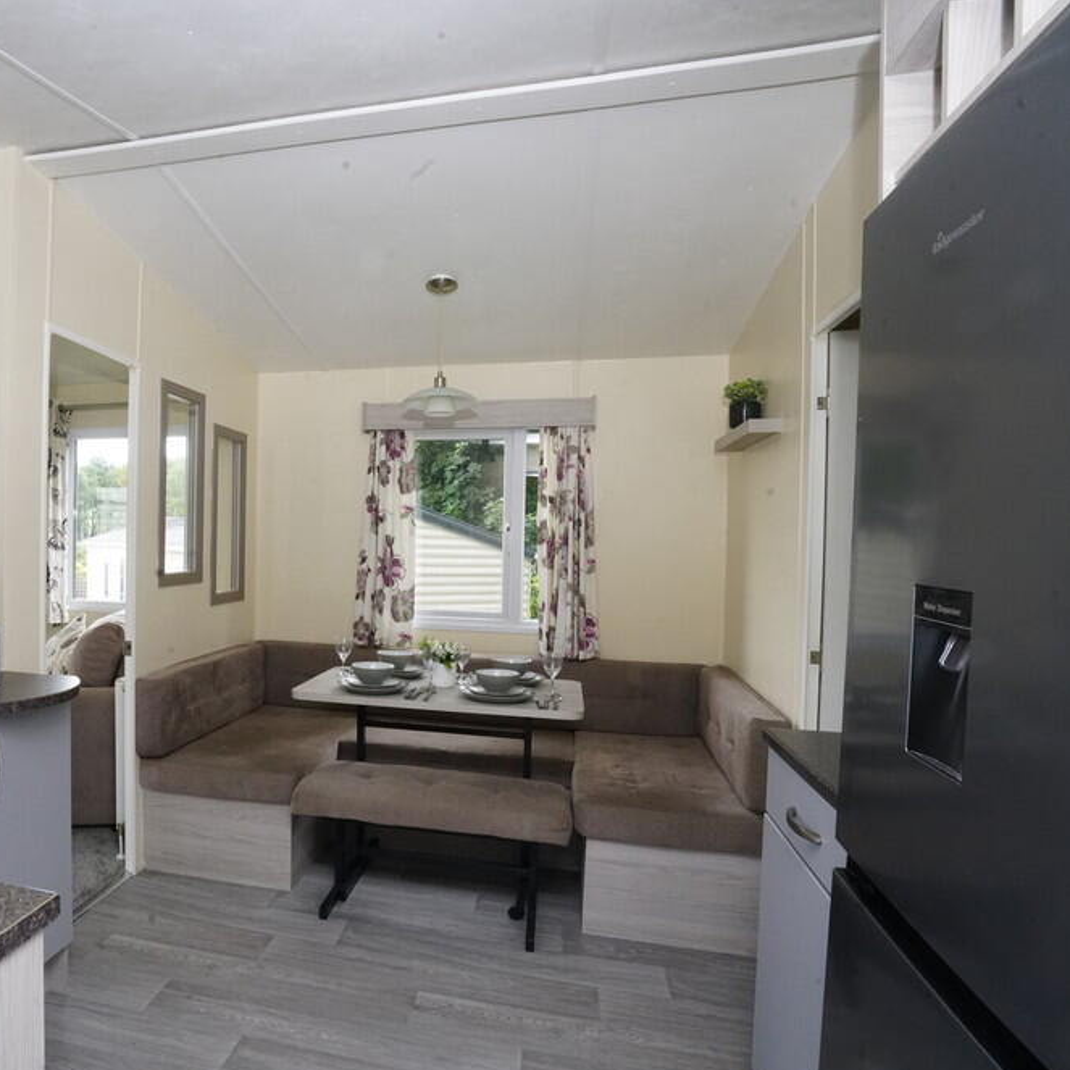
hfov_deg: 69.7
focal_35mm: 21
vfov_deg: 72.1
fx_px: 734
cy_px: 548
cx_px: 342
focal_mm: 16
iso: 3200
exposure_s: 1/60
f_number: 18
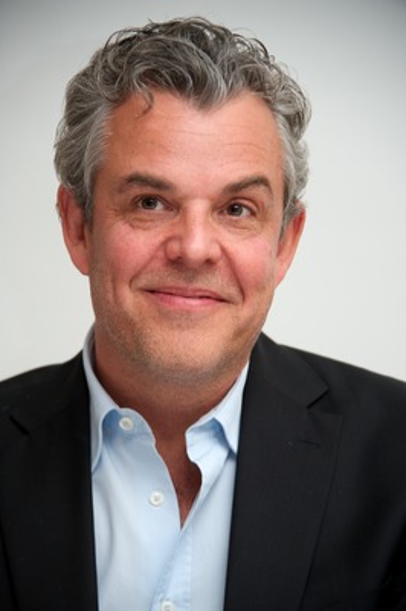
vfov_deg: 10.8
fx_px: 3219
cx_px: 203
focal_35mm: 190
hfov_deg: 7.2
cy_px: 306
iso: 400
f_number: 5.6
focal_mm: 190
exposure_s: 1/60
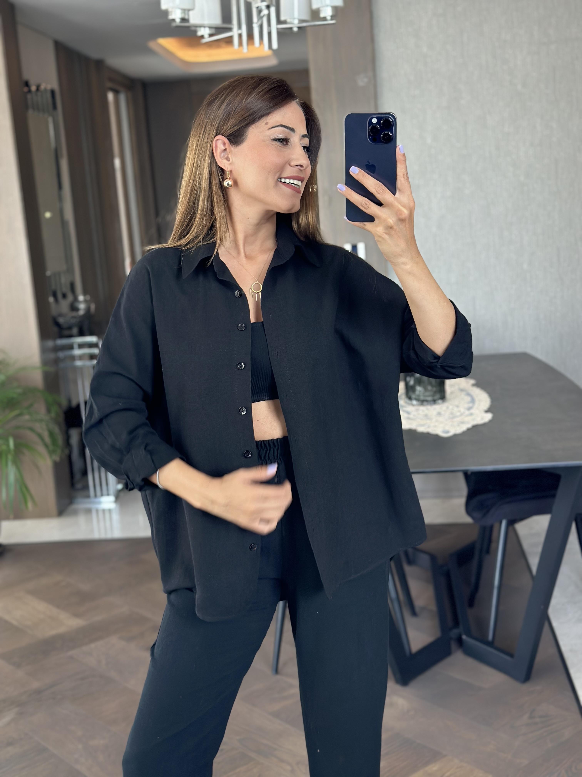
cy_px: 388
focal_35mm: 48
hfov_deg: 30.3
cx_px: 291
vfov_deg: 39.7
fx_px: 1076
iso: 125
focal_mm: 6.86
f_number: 1.78
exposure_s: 1/85
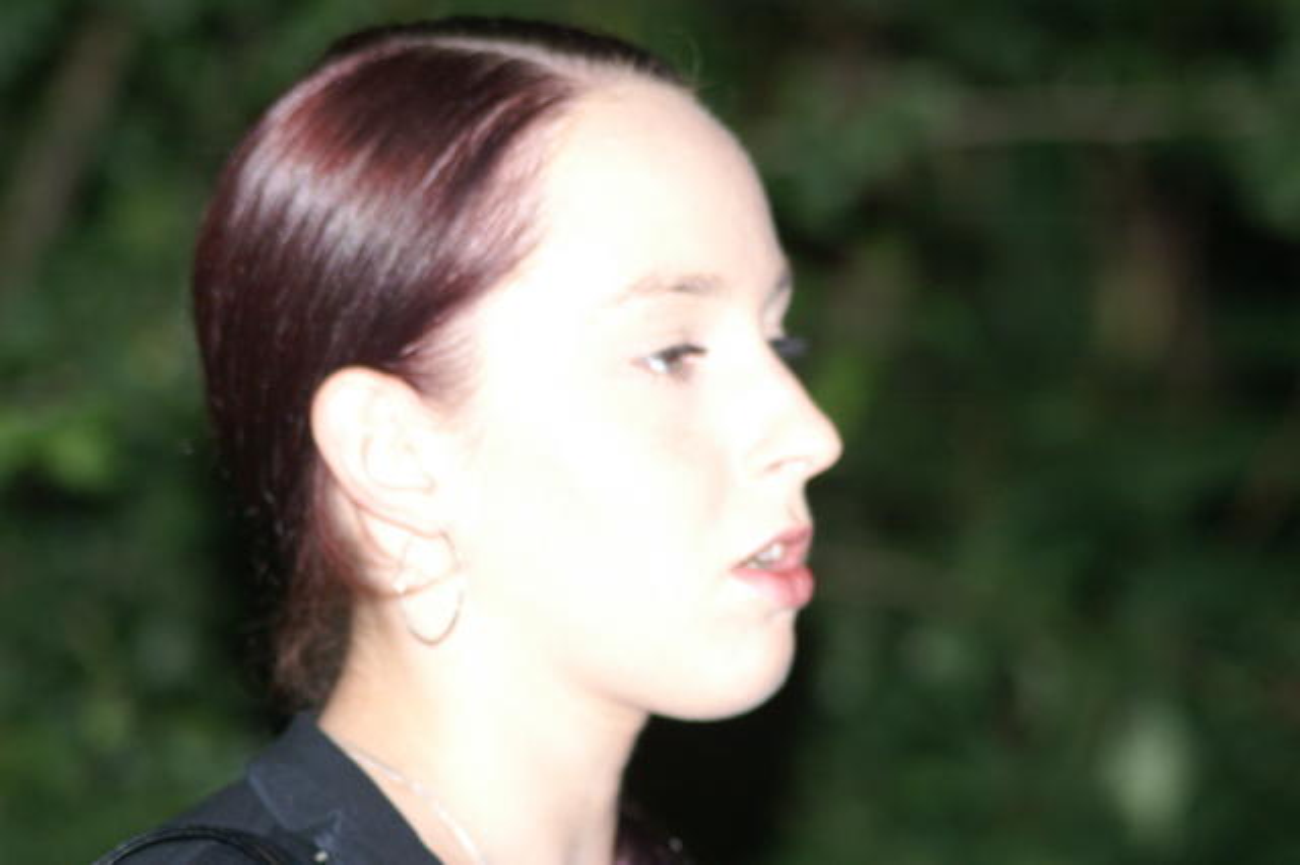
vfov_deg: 4.0
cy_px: 432
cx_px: 650
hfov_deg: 6.0
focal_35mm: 345
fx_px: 12451
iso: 400
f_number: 5.6
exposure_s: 1/125
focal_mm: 230
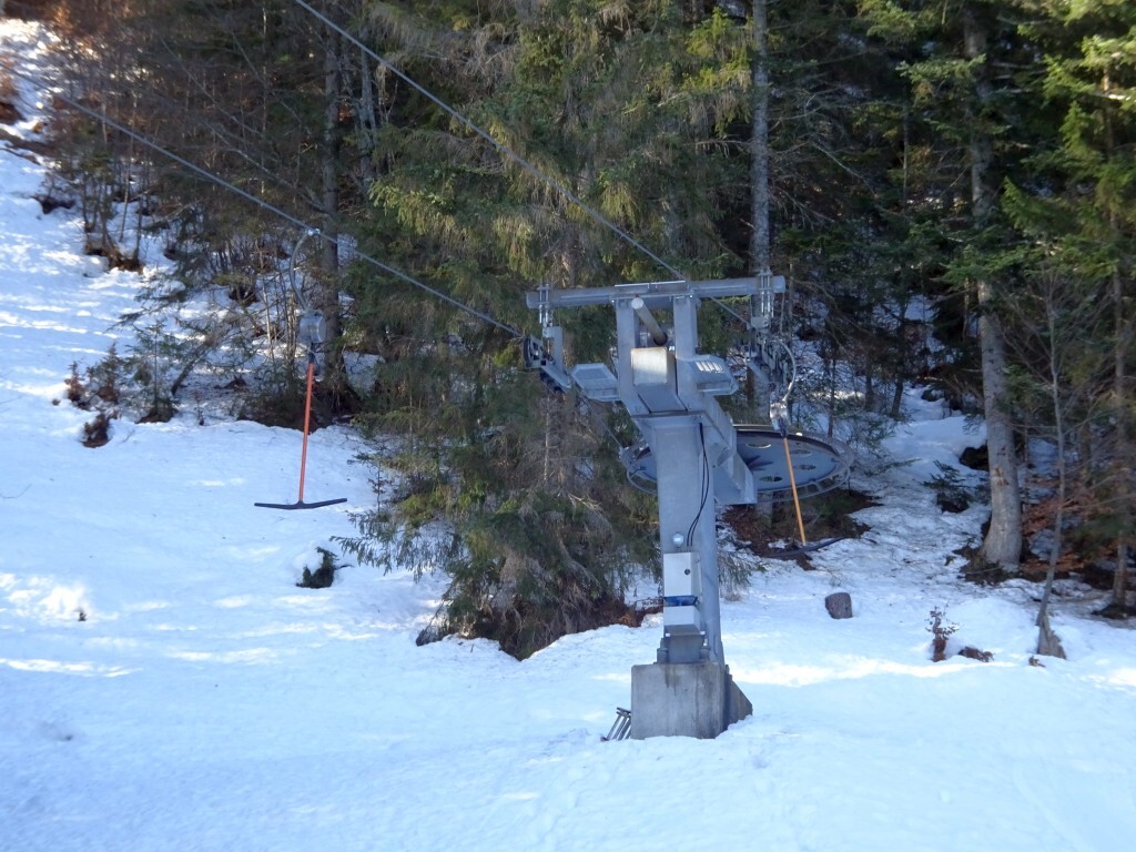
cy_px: 426
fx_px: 3347
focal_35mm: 102
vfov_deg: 14.5
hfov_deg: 19.3
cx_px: 568
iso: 320
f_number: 5
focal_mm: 17.49
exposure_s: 1/125
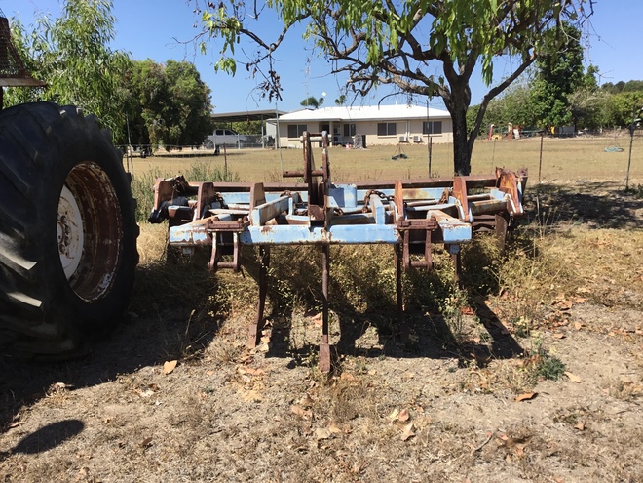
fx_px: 576
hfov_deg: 58.4
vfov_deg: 45.4
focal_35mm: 31
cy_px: 242
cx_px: 322
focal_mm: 3.3
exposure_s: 1/1018
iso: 25
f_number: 2.4
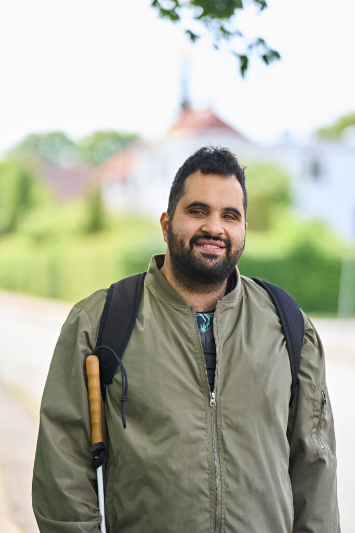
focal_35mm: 141
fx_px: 2085
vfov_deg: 14.5
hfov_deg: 9.7
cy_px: 266
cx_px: 178
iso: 1000
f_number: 2.8
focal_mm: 141
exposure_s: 1/2500
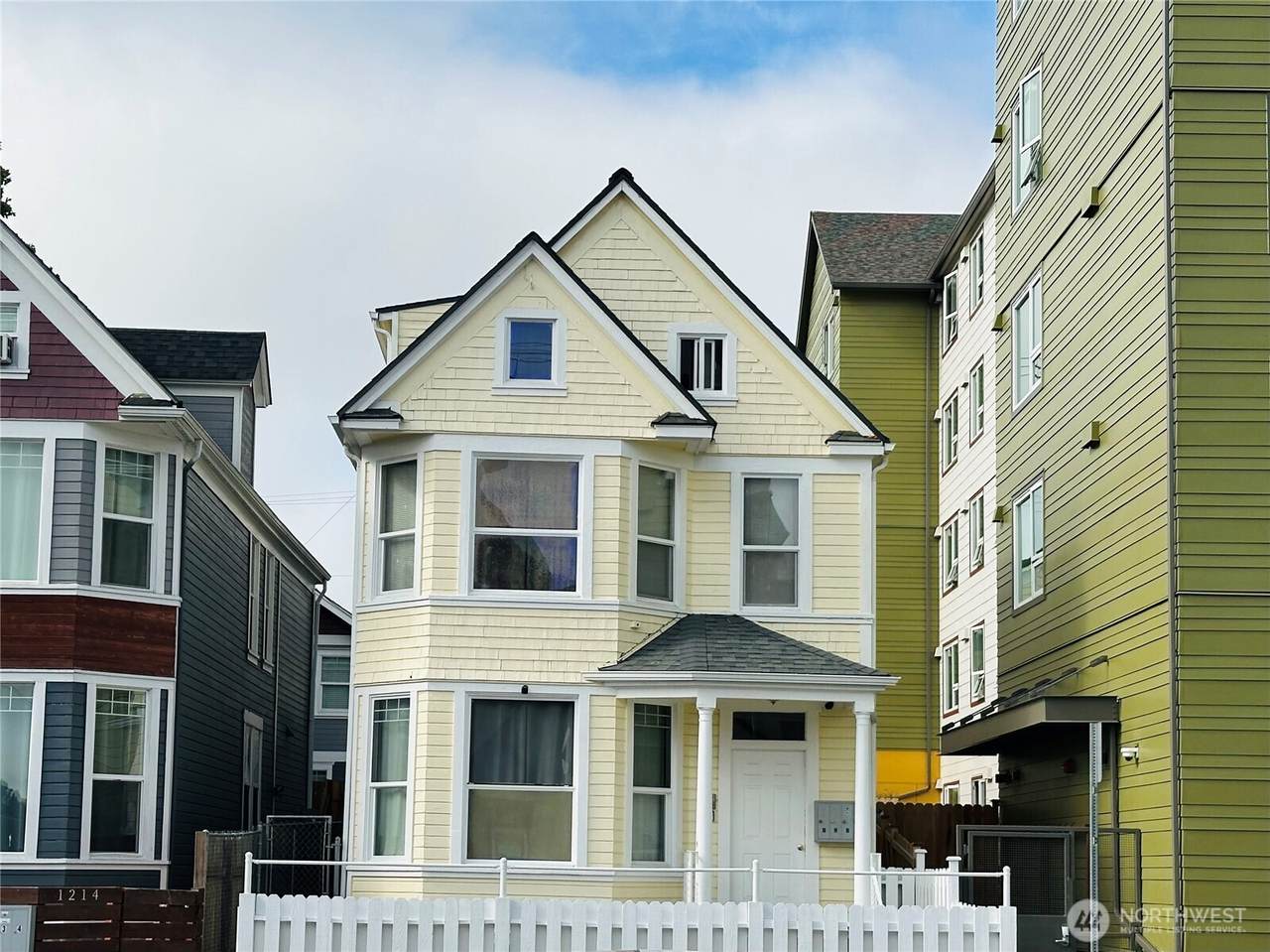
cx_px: 635
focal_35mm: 48
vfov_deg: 30.2
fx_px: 1760
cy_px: 476
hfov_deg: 39.7
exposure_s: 1/4184
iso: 64
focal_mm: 6.86
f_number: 1.78
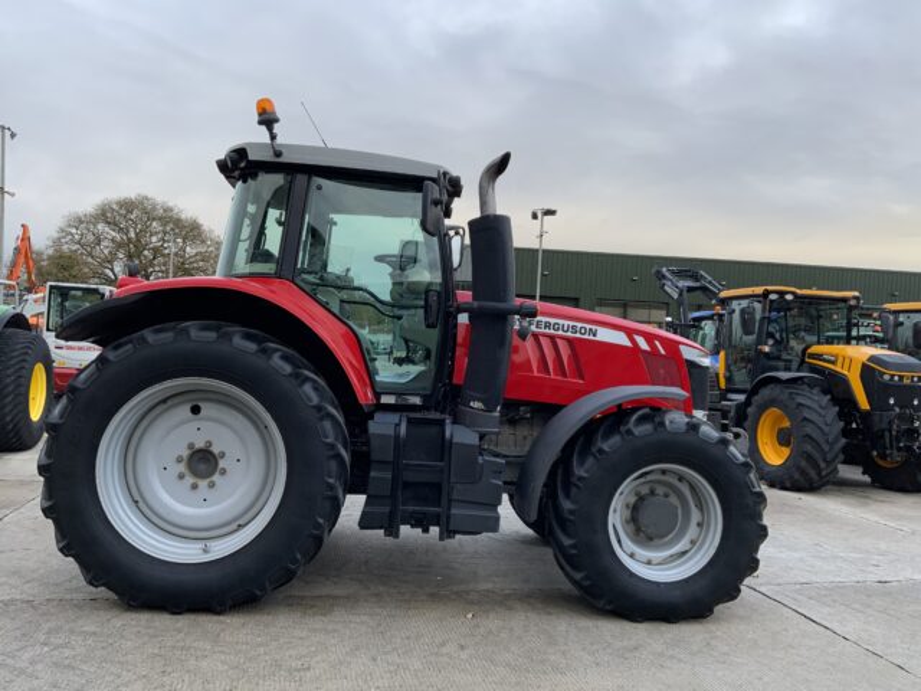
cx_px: 460
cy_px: 346
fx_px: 772
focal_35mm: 29
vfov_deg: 48.2
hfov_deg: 61.7
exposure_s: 1/122
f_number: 1.8
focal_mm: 3
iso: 16
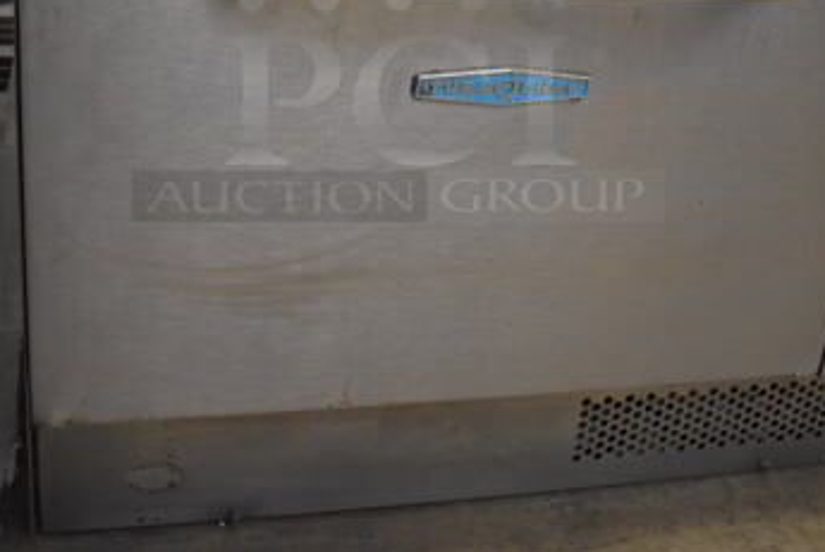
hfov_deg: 37.5
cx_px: 399
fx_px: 1216
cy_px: 96
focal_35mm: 53
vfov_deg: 25.1
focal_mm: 20
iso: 2500
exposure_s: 1/125
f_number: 3.5
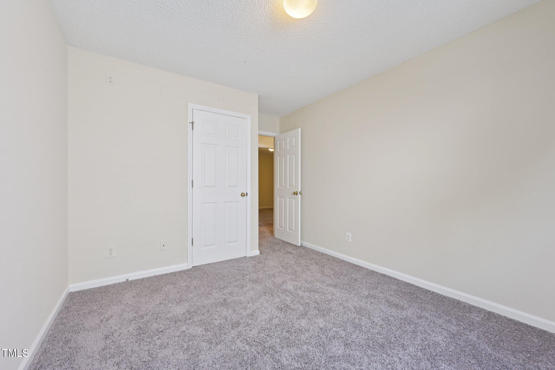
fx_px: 216
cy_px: 185
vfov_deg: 81.2
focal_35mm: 14
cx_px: 278
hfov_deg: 104.3
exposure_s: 1/40
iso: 360
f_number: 8
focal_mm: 14
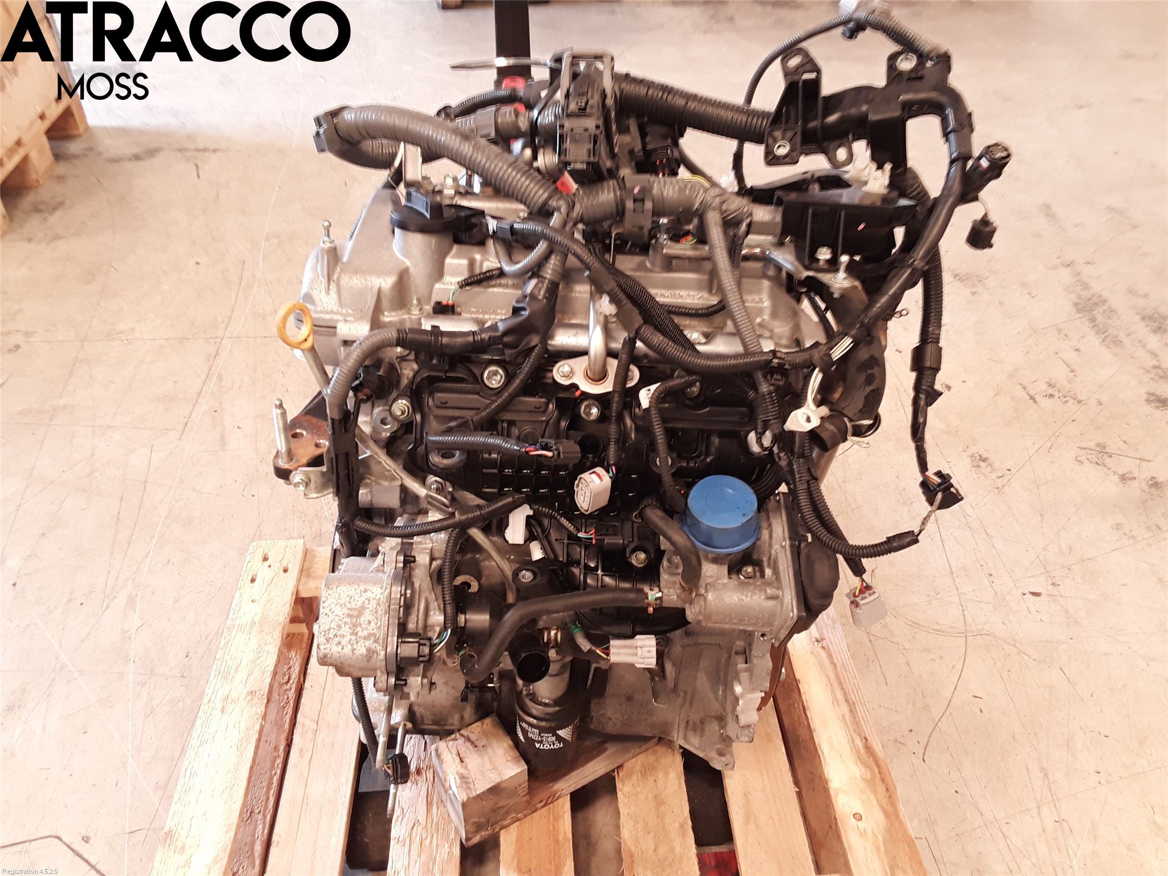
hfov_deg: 63.4
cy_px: 438
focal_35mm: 28
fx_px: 945
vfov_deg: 49.7
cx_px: 584
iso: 100
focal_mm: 2.91
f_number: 1.9
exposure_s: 1/20
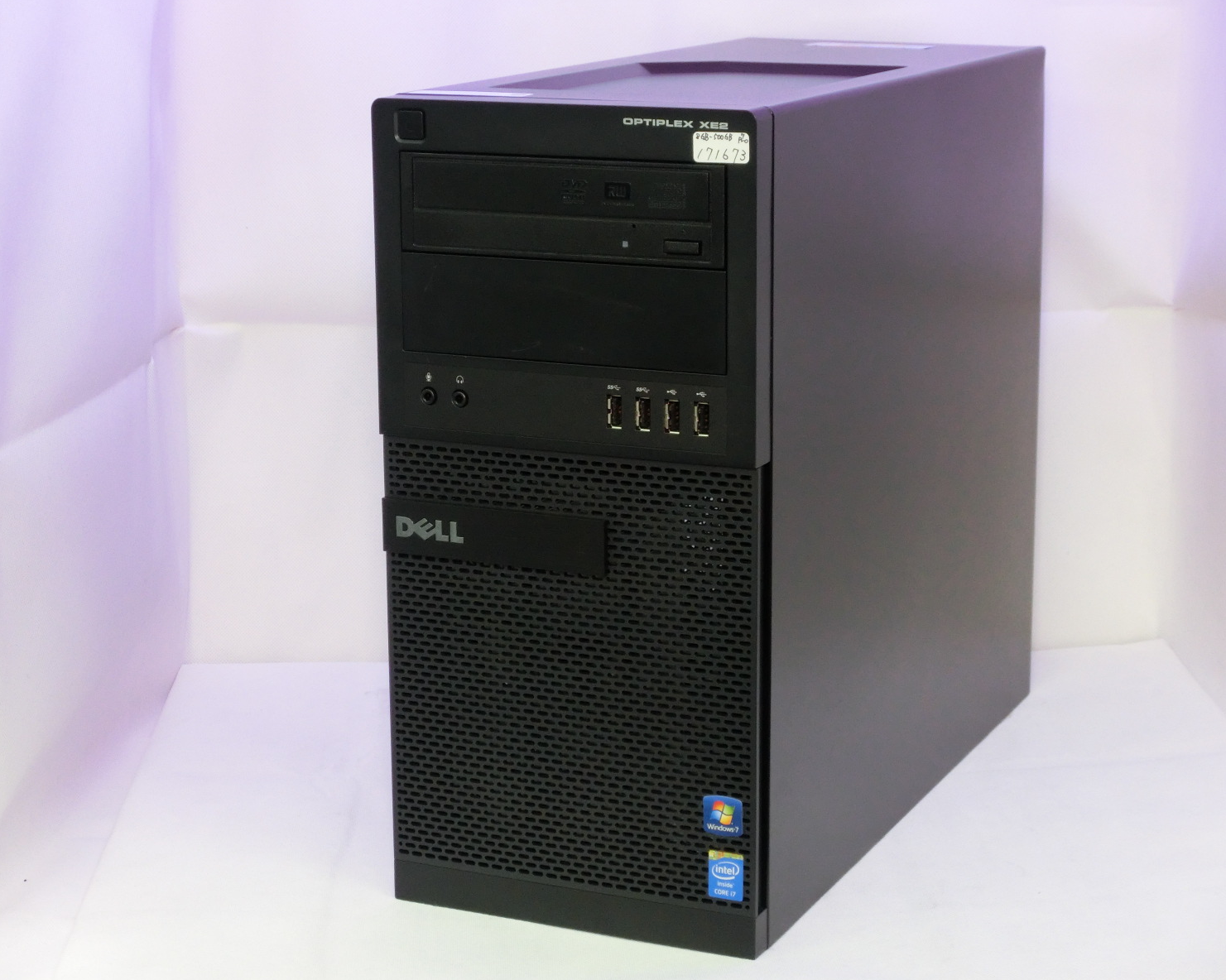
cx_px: 657
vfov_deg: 19.9
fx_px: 2793
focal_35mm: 77
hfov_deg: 24.8
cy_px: 488
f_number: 4
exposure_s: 1/80
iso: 400
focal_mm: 12.9
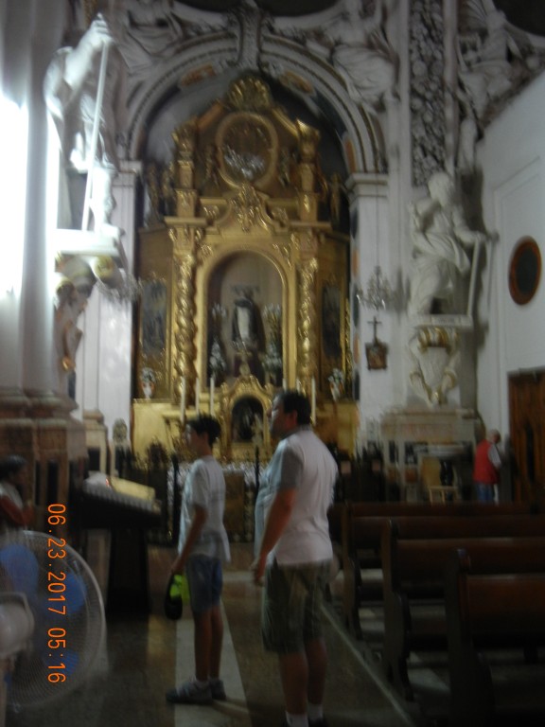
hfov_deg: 41.8
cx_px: 272
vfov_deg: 54.0
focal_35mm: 34
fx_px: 714
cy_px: 364
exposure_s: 1/5.9
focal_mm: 6.2
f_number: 3.6
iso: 400
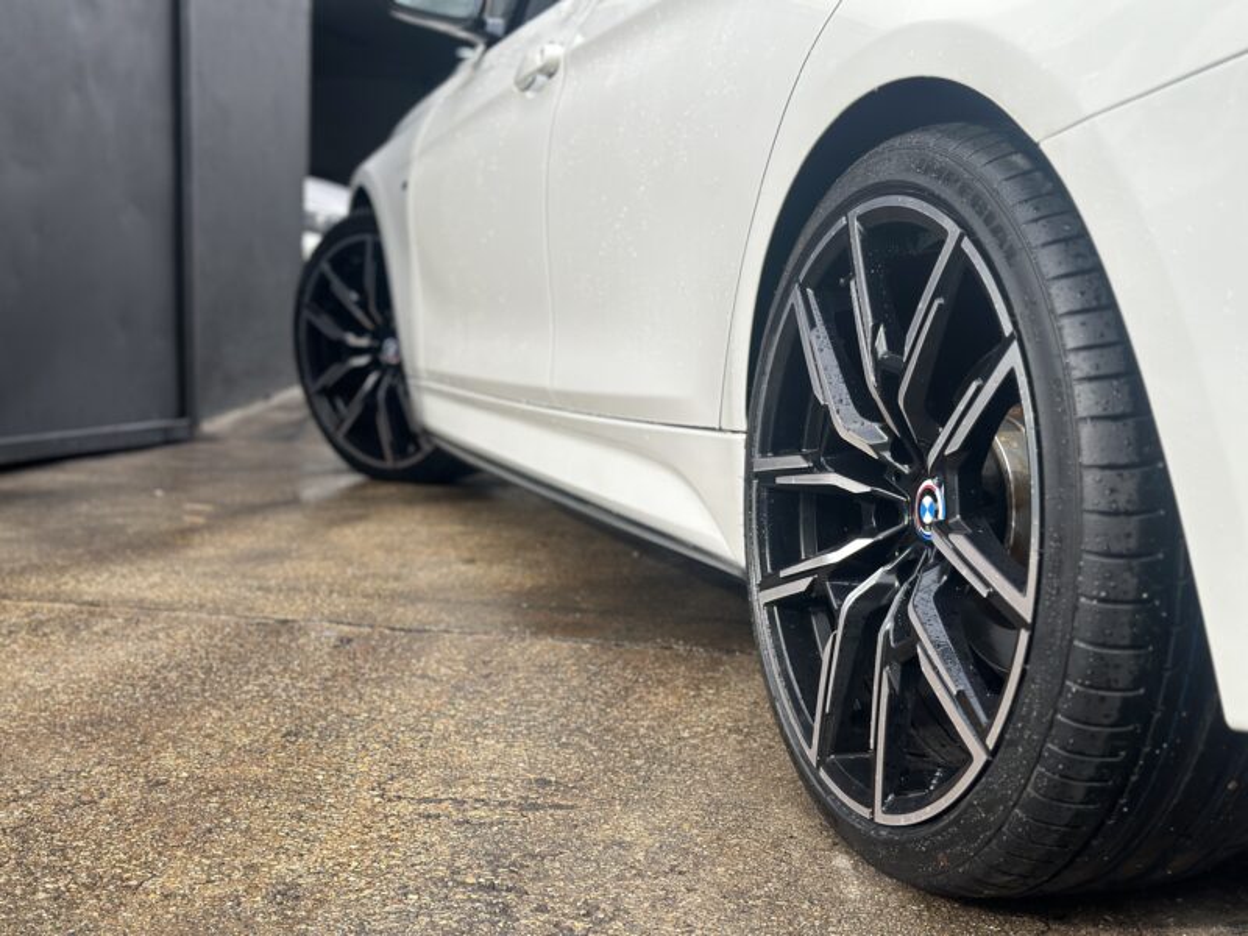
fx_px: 1731
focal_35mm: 48
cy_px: 468
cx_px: 624
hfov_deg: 39.7
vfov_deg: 30.3
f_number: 1.78
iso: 80
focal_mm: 6.86
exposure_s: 1/1085
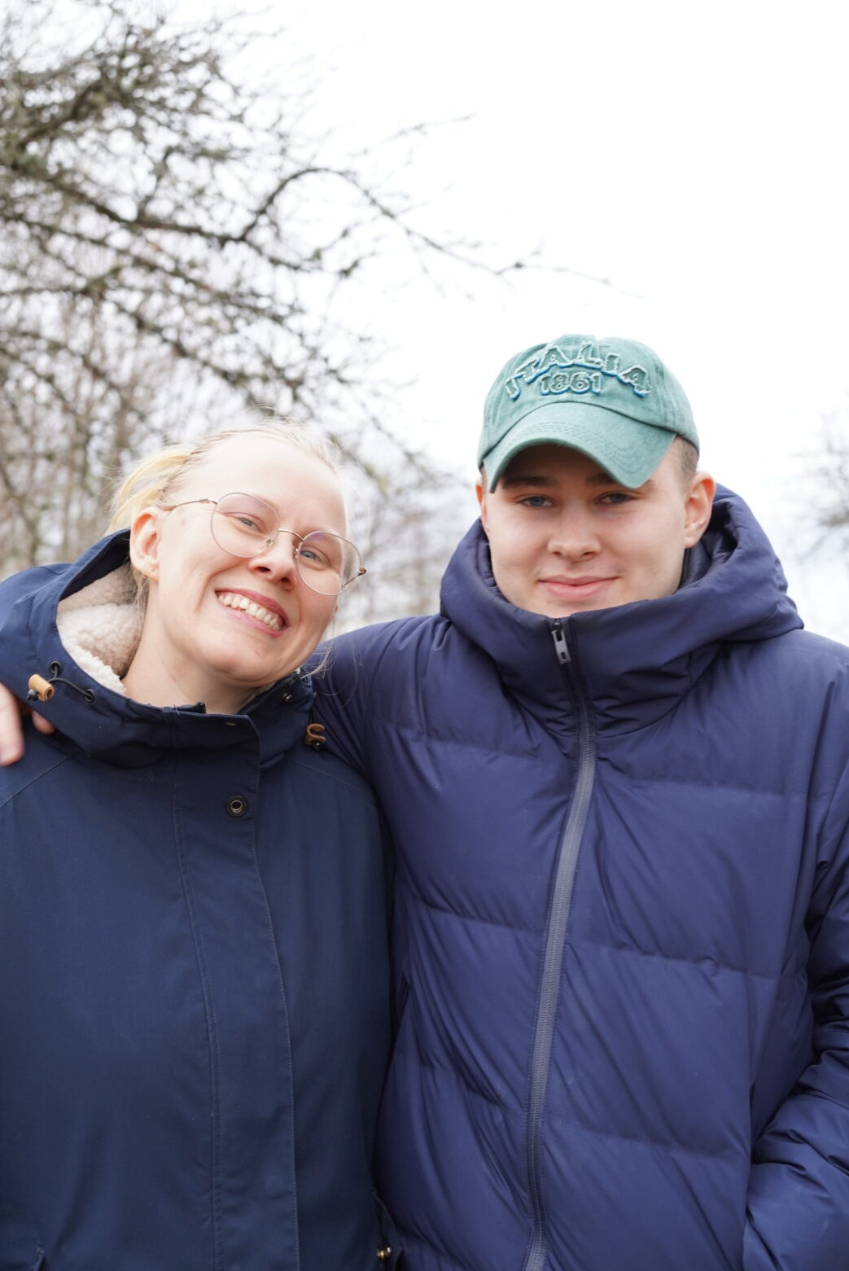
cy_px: 648
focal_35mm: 59
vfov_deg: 33.9
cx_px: 420
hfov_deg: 23.0
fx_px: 2084
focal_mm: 57
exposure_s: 1/60
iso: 200
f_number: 5.6
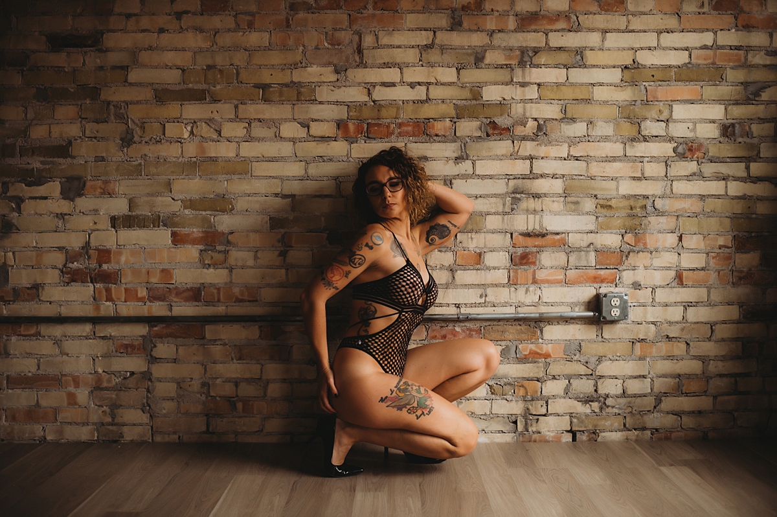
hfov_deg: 54.5
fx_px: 755
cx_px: 388
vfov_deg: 37.8
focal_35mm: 35
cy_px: 258
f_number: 2.2
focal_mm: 35
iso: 800
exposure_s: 1/250
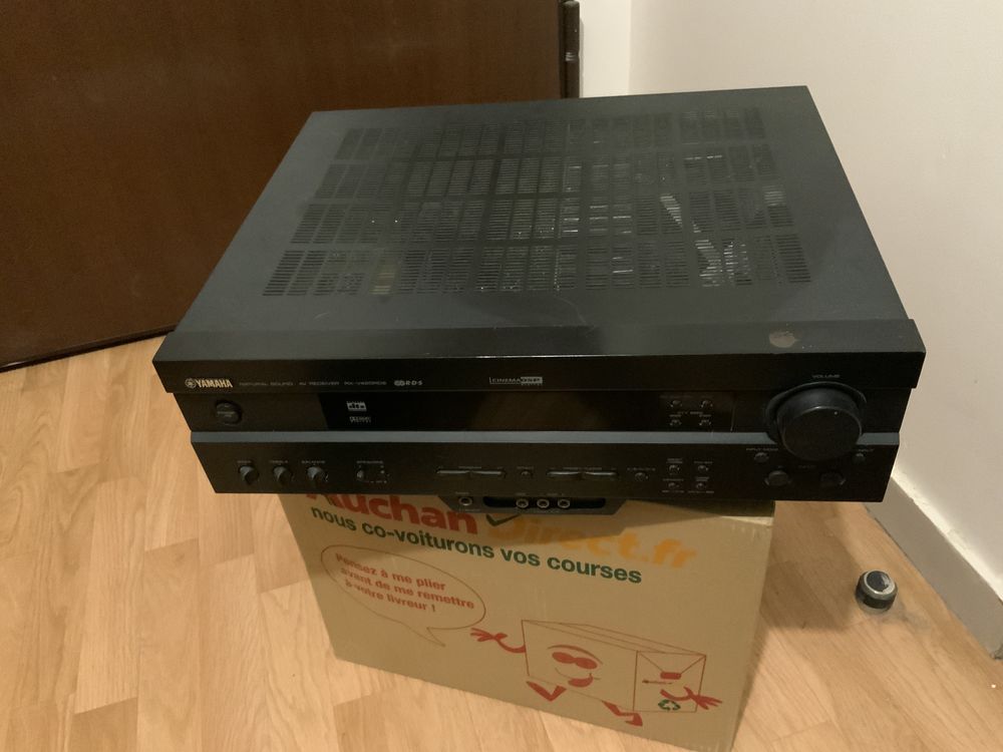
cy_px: 376
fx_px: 840
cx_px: 502
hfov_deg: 61.7
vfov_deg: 48.2
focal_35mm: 29
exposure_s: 1/20
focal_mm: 3
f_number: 1.8
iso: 500
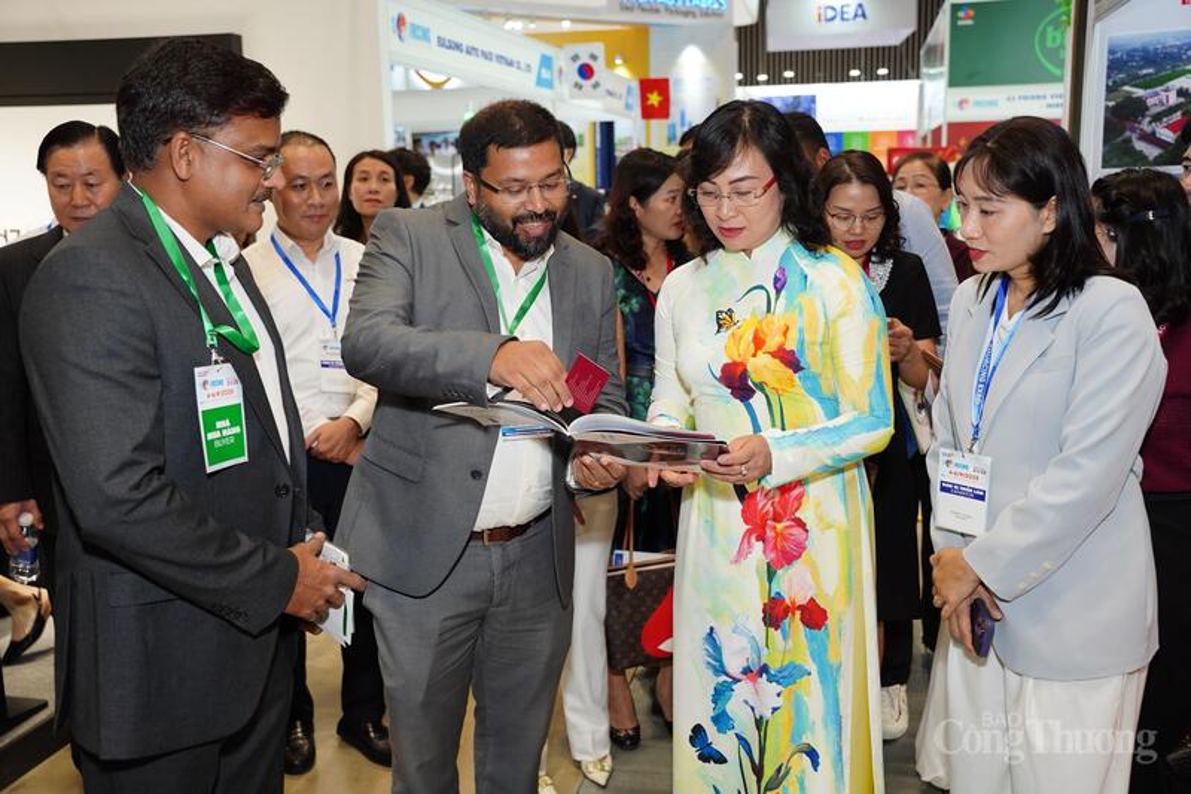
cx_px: 596
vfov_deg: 37.8
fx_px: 1158
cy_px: 397
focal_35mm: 35
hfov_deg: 54.4
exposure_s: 1/160
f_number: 4
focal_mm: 35
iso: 1250
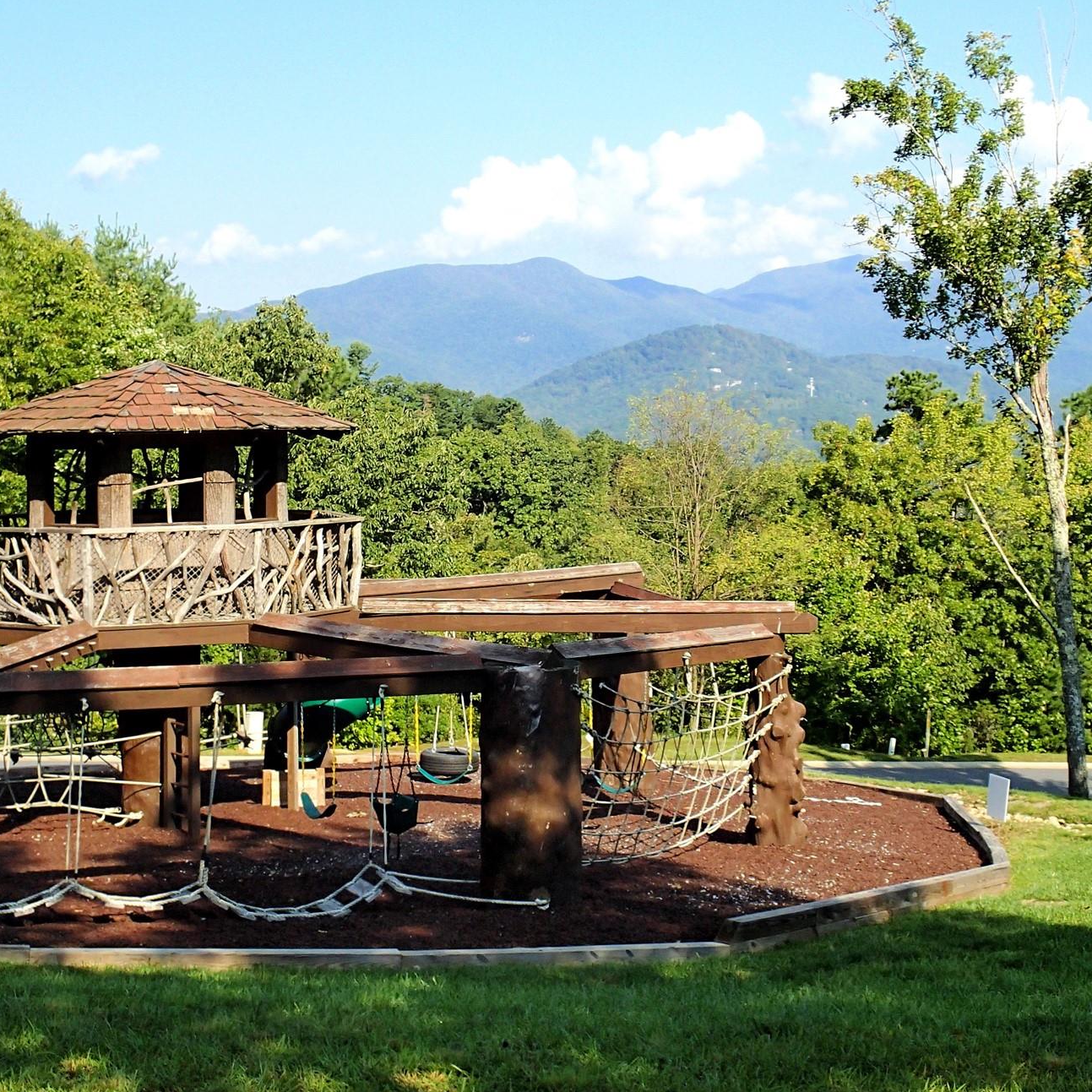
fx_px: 1999
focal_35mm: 56
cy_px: 458
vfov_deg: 30.5
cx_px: 524
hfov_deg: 30.6
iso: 100
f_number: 4
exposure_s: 1/640
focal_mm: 7.34
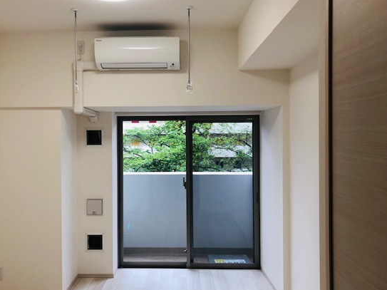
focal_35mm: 33
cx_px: 169
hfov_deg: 55.2
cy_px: 147
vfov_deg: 42.9
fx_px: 369
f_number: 1.8
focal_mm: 3.99
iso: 32
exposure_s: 1/100
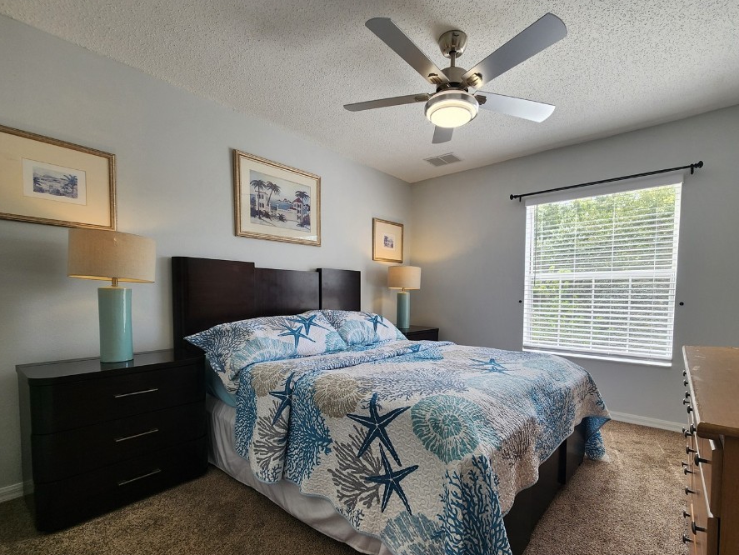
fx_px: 320
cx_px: 406
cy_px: 313
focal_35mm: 15
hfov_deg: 97.8
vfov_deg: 81.4
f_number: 2.2
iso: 50
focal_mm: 2.2
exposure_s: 1/120
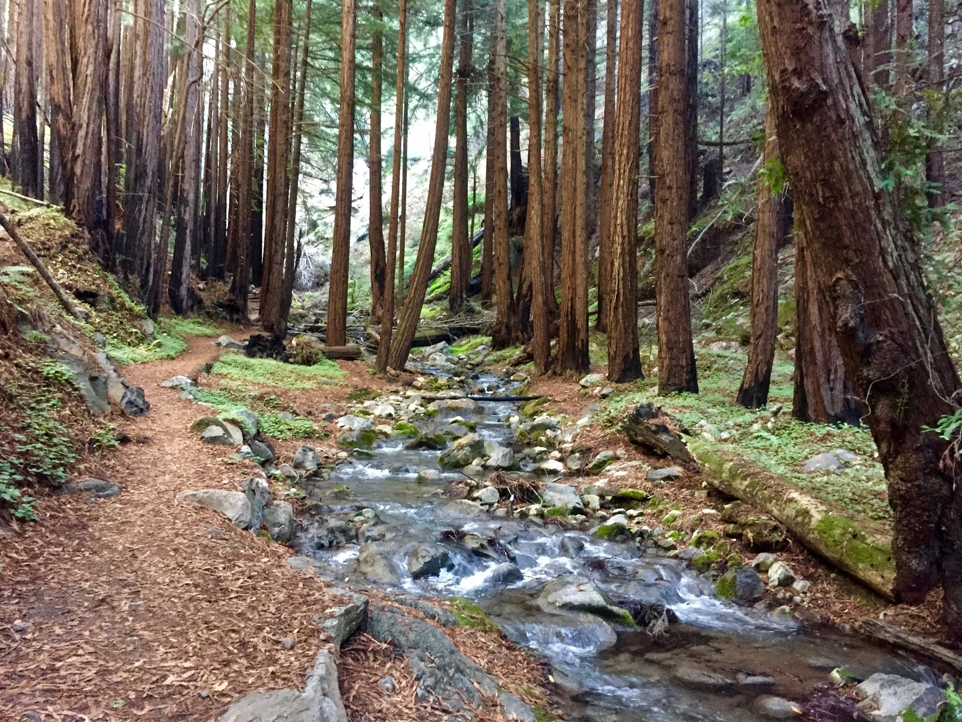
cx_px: 481
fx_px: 806
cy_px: 361
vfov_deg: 48.2
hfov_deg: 61.7
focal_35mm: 29
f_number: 2.2
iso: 320
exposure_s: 1/15
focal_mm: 4.15
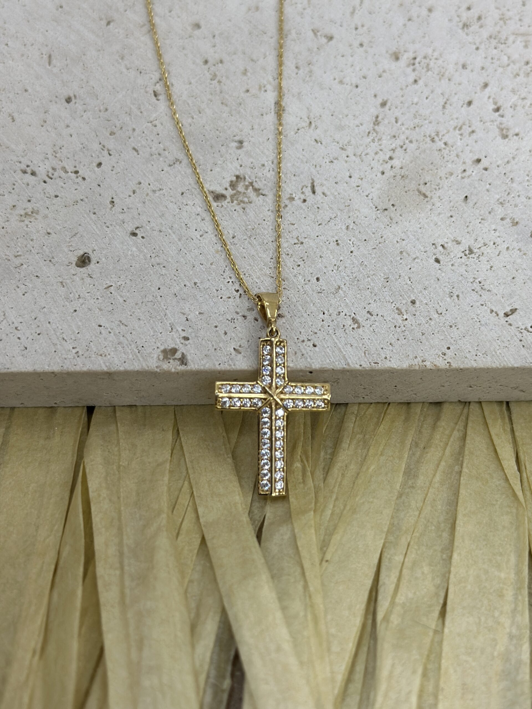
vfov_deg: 39.7
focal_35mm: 48
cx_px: 266
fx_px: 984
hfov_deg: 30.3
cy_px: 354
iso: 80
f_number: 1.78
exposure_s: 1/446
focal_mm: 6.86
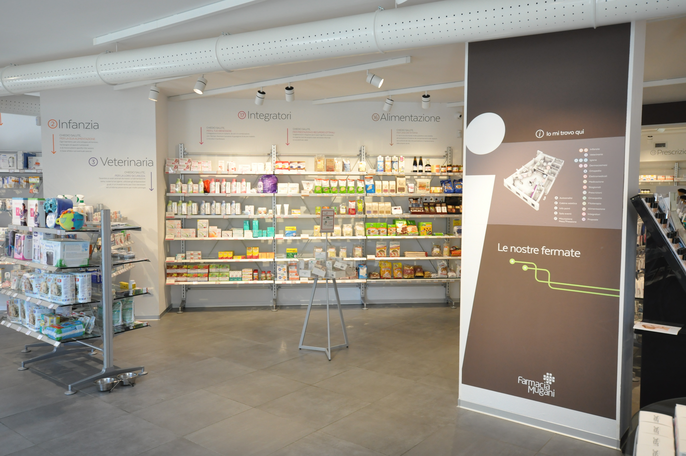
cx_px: 343
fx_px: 571
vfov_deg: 43.5
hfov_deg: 62.0
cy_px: 228
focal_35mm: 30
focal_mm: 20
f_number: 5.6
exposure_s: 1/50
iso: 800
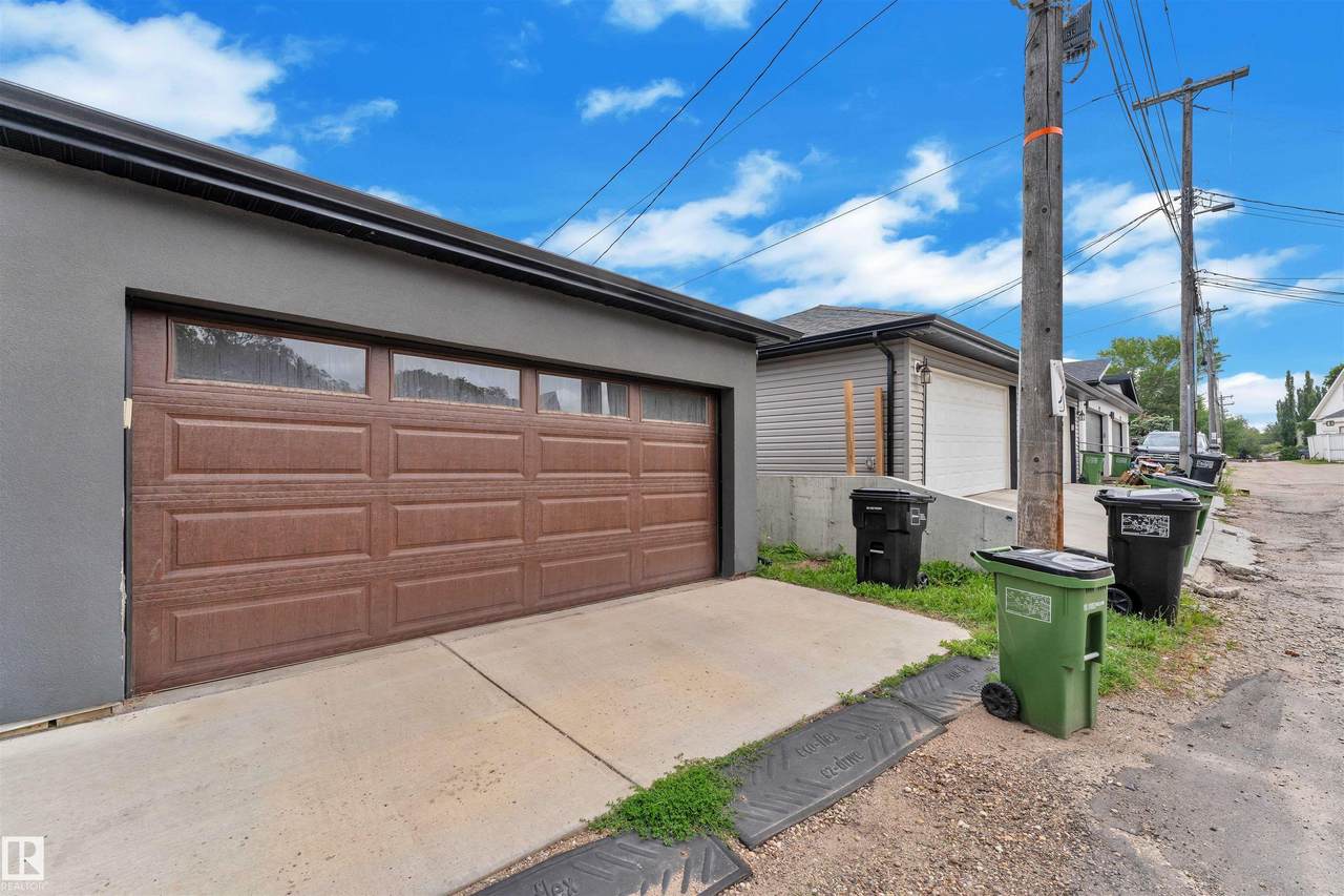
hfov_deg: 100.4
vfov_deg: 77.3
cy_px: 448
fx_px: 560
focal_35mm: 15
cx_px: 672
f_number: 8
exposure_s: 1/500
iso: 200
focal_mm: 15
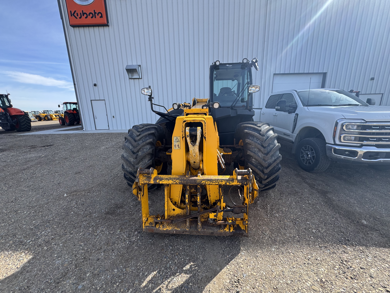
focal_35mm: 14
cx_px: 195
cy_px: 146
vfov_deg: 85.7
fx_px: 158
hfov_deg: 102.1
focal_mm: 2.22
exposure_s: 1/587
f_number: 2.2
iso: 40
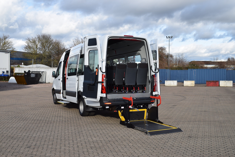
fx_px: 264
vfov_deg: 33.0
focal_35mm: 40
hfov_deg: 47.9
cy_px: 78
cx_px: 118
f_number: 8
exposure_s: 1/200
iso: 100
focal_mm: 27
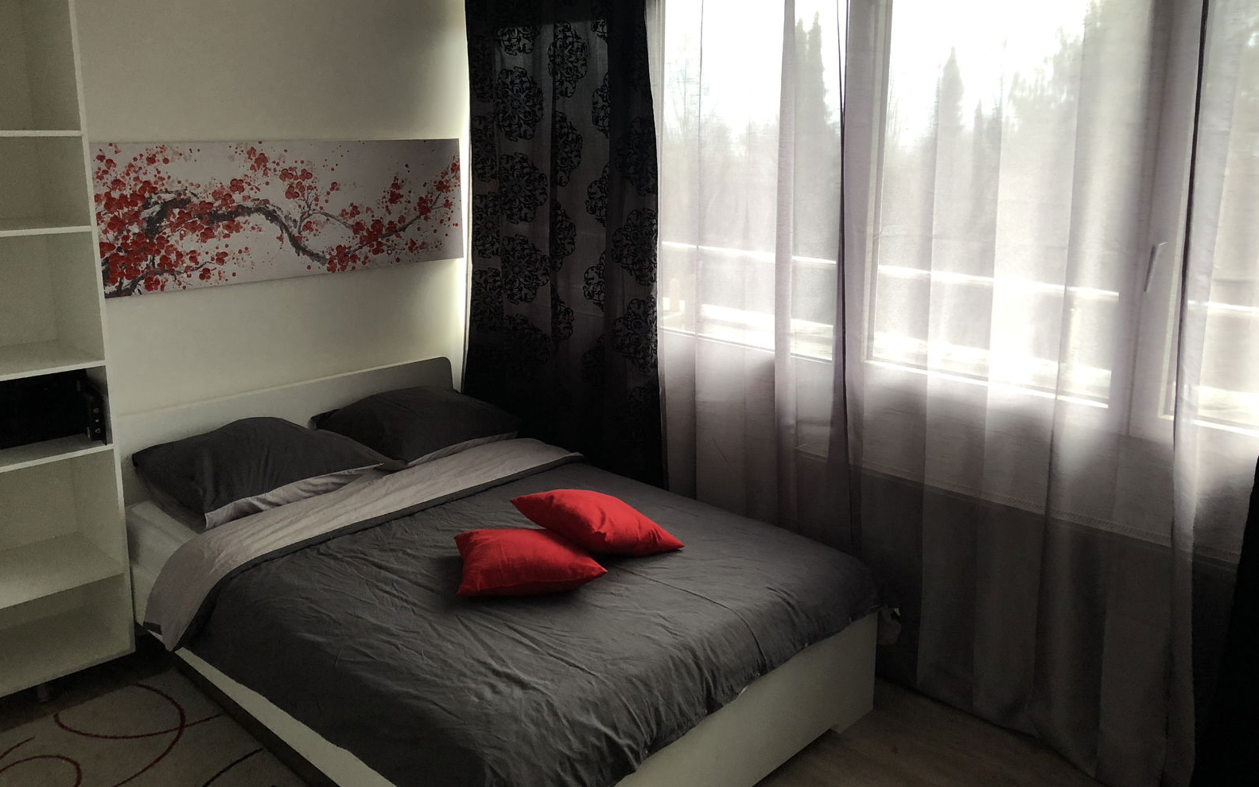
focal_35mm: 30
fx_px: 1029
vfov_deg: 41.7
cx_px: 634
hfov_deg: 62.9
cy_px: 332
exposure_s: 1/15
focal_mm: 3.99
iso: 40
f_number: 1.8
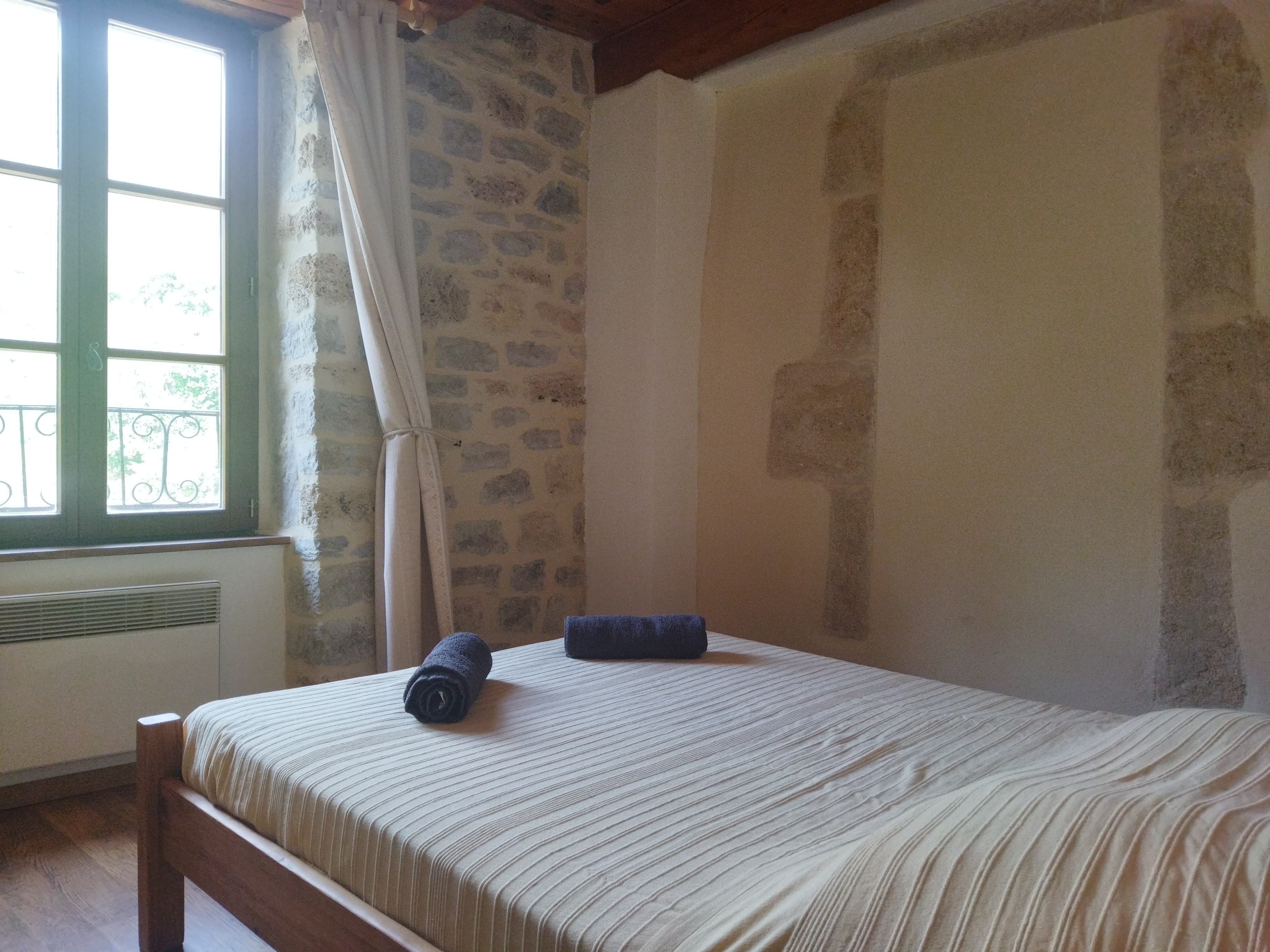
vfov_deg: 51.4
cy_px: 476
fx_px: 991
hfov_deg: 65.3
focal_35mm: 27
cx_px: 635
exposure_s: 1/100
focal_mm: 4.71
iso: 166
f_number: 1.79
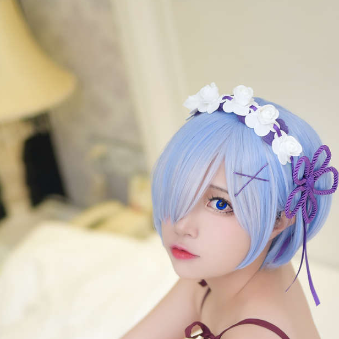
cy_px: 365
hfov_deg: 14.1
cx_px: 147
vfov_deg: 13.8
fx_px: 1374
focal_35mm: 124
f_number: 1.4
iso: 800
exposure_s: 1/200
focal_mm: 50
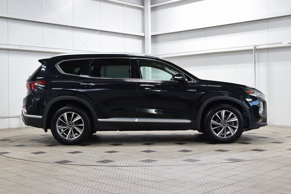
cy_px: 97
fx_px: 388
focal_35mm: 48
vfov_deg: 28.1
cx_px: 146
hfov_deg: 41.1
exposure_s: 1/15
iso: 560
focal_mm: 32
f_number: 6.3
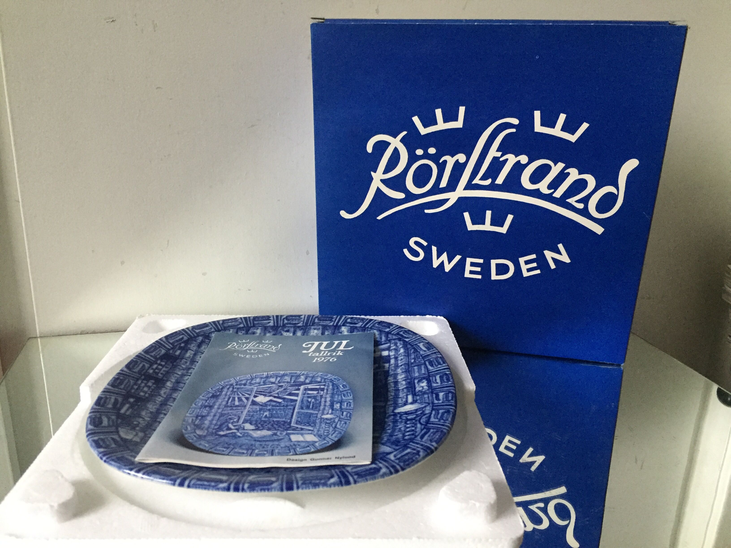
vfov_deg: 48.2
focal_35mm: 29
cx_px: 366
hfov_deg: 61.7
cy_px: 274
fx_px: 612
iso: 250
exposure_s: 1/17
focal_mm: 4.15
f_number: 2.2
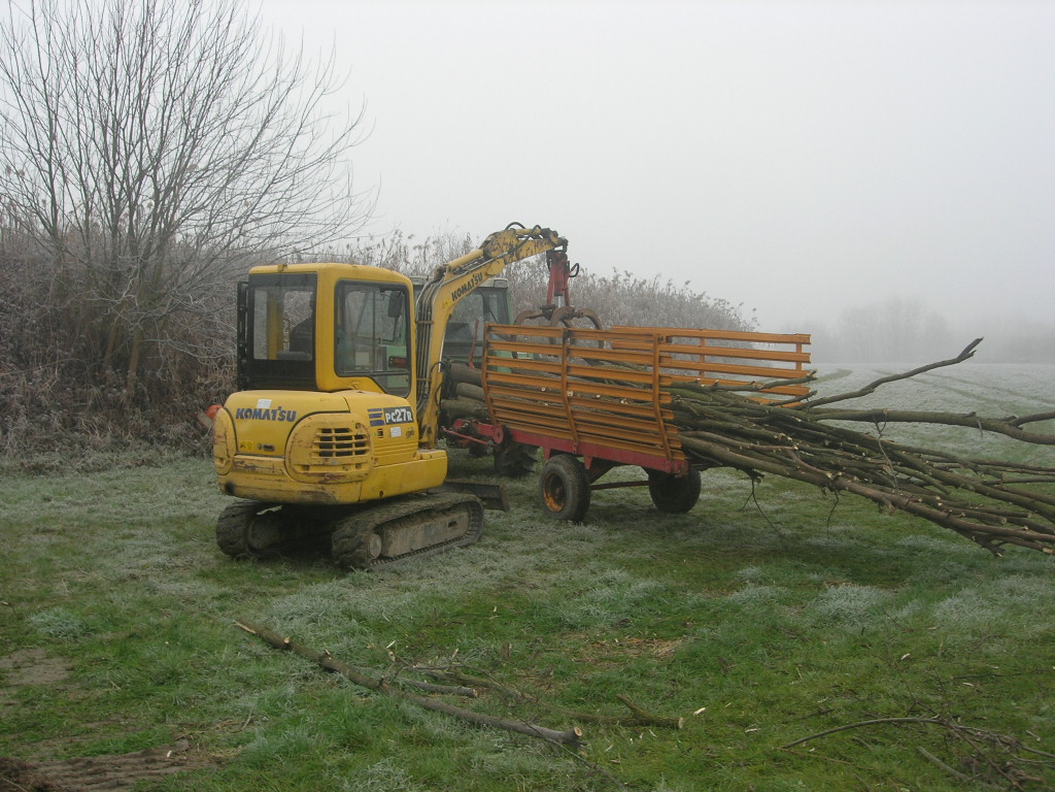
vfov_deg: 37.7
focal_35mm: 38
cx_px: 528
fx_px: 1158
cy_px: 396
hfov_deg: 49.0
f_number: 4.8
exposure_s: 1/118
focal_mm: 7.8
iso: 64
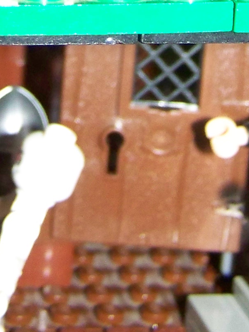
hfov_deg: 10.3
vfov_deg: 13.0
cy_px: -172
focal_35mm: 144
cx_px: 59
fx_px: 1381
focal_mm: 6.3
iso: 200
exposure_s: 1/30
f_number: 2.8
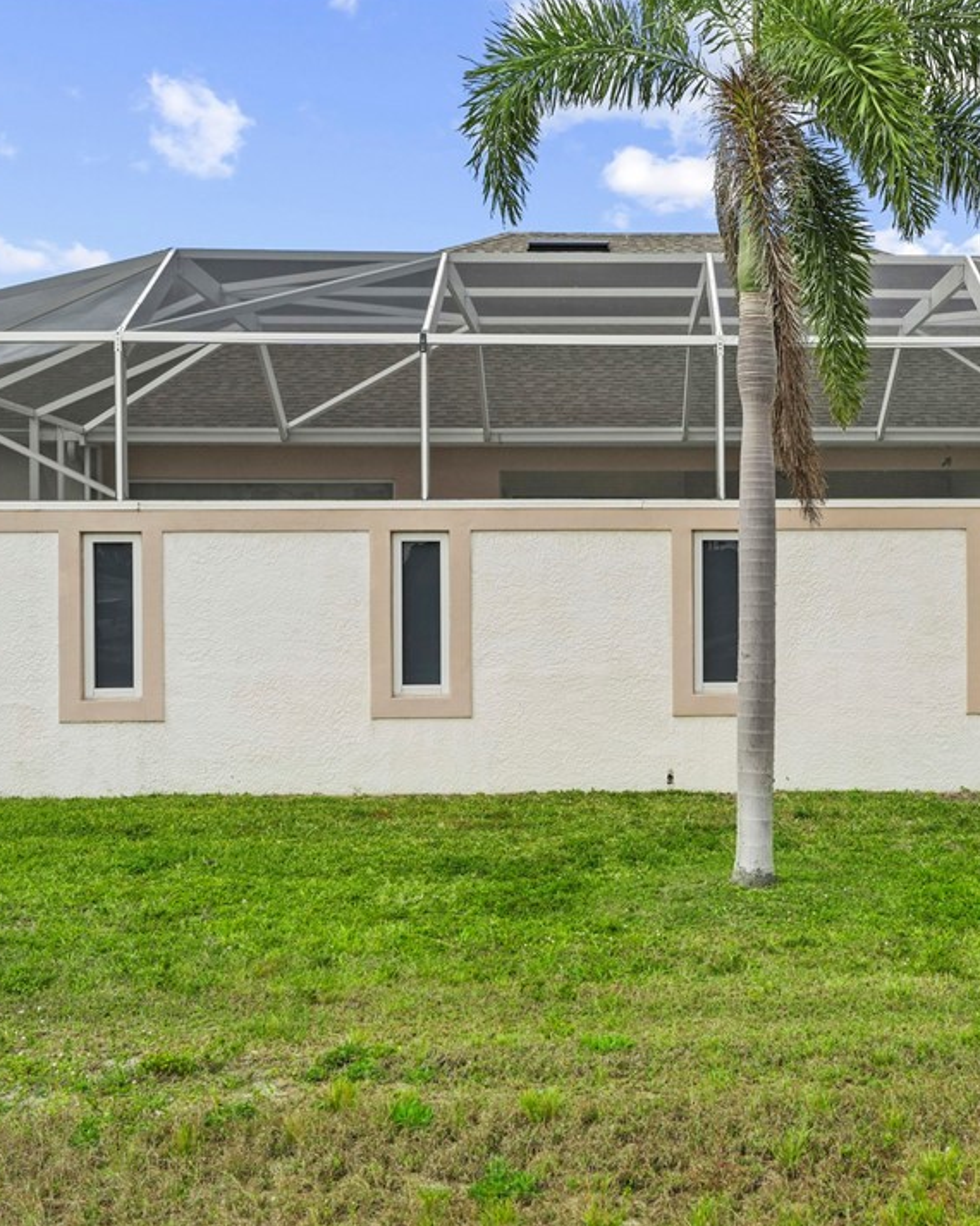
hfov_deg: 29.8
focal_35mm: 50
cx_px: 716
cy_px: 610
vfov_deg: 37.3
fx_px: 1814
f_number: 9
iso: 400
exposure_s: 1/200
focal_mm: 35
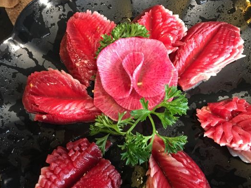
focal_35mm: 39
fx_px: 283
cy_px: 120
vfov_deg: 36.5
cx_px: 129
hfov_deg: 47.9
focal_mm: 4.15
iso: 200
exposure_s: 1/20
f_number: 2.2
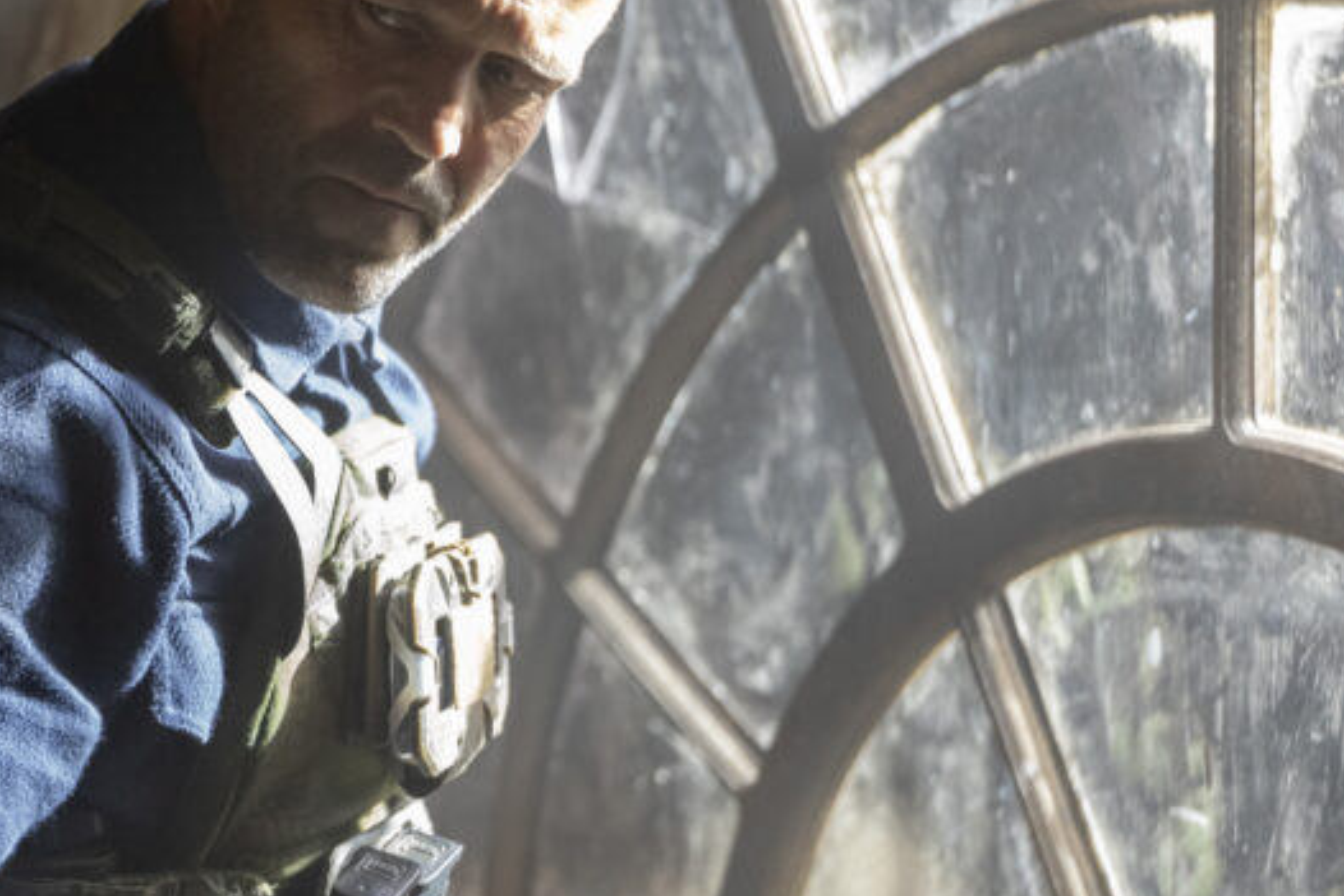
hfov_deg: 15.7
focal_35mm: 130
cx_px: 381
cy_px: 317
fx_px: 4854
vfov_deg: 10.5
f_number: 4
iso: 6400
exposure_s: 1/400
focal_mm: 89
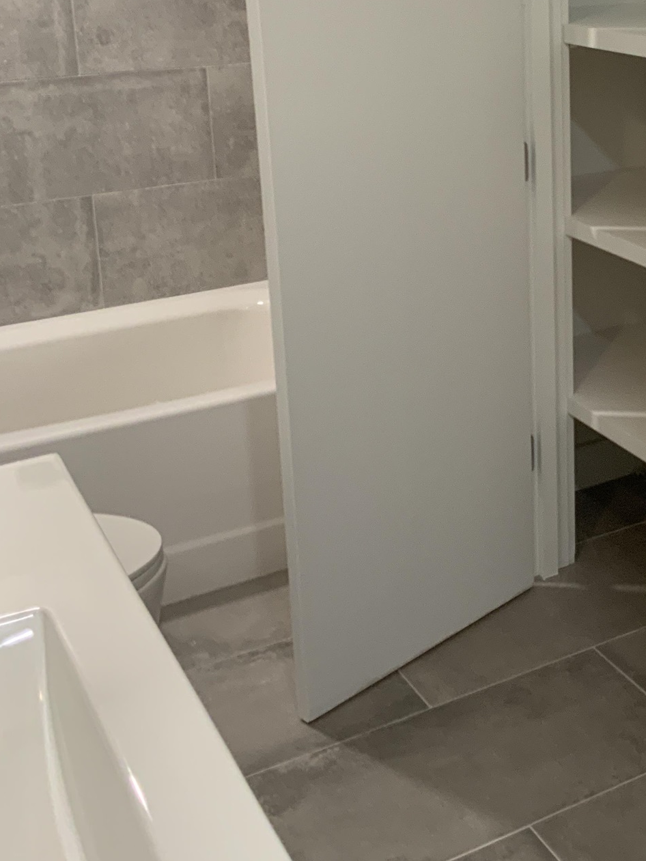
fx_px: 1319
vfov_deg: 35.4
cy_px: 213
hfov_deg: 26.6
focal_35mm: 53
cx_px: 578
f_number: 1.8
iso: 100
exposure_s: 1/60
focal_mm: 3
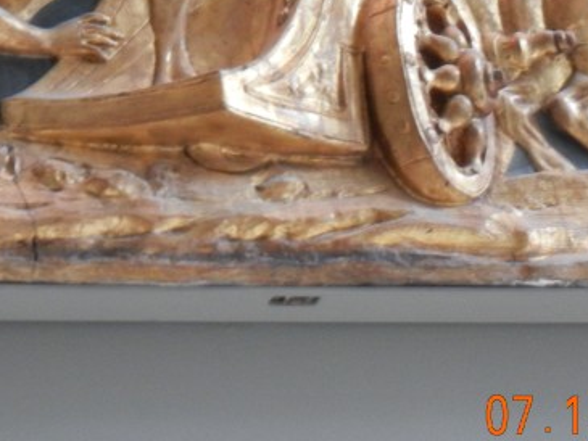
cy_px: -74
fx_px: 3670
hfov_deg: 9.1
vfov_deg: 6.8
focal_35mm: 216
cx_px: 168
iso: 400
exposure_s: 1/21
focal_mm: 13.9
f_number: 4.3
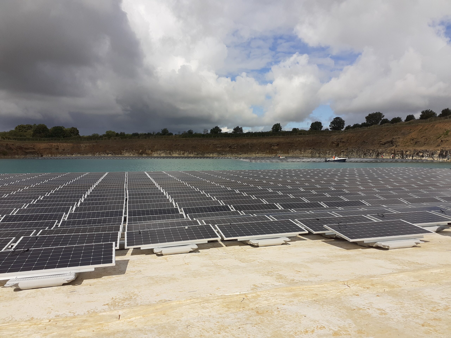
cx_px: 226
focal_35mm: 27
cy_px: 169
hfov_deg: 65.3
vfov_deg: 51.4
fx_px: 352
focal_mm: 3.6
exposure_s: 1/3279
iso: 40
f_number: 1.9
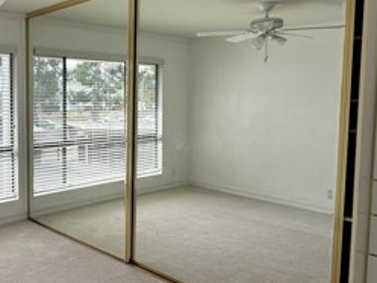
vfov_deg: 39.6
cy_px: 124
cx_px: 23
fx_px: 392
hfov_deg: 45.4
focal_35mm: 36
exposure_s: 1/449
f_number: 2.2
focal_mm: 2.22
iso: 40
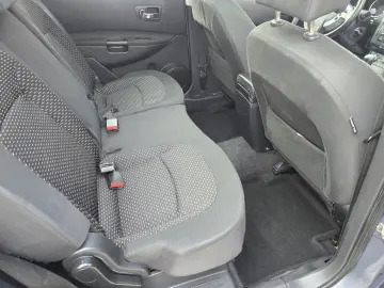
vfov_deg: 58.9
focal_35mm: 23
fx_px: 255
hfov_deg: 73.9
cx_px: 192
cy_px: 144
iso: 400
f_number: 1.7
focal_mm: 6.3
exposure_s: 1/100
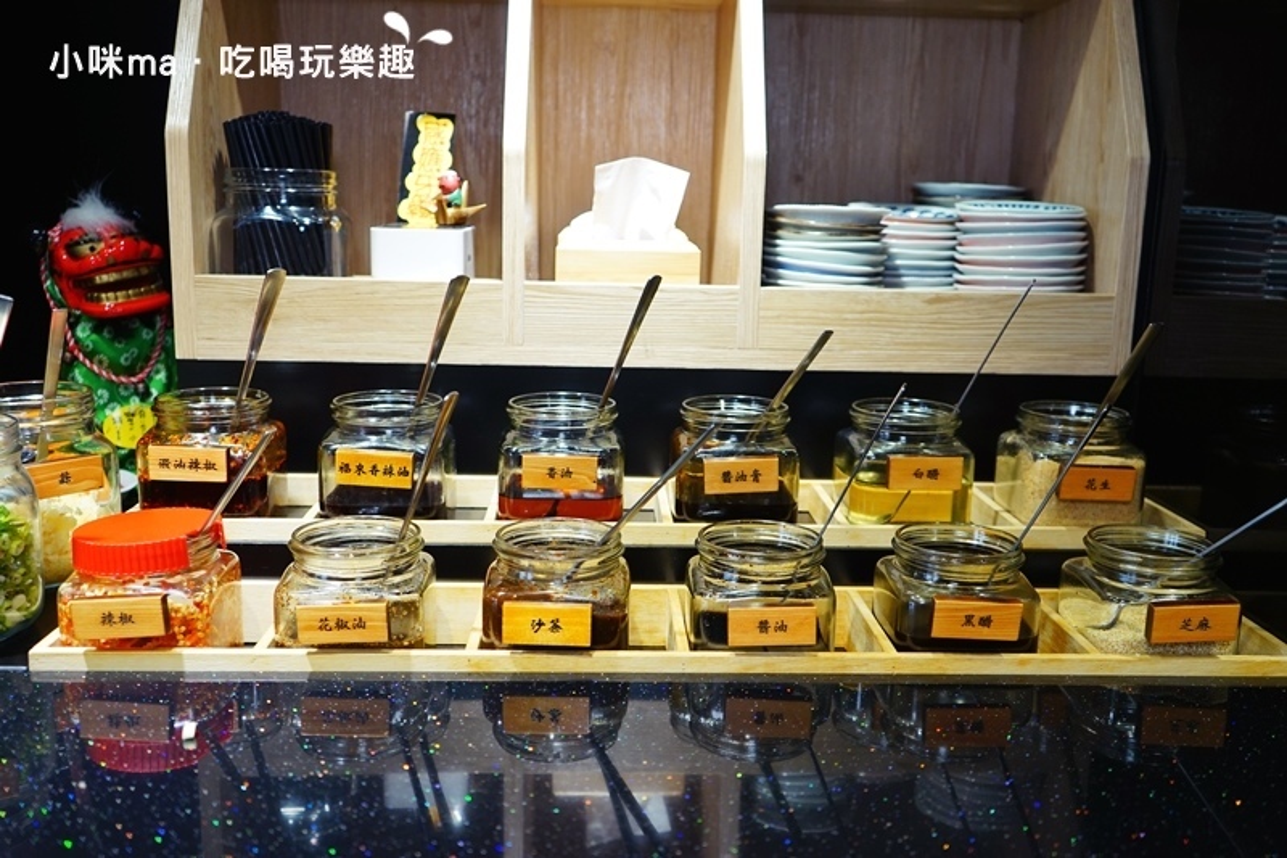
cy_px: 429
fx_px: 1144
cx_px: 644
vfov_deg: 41.1
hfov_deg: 58.7
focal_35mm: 32
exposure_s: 1/60
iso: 640
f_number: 4
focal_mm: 32
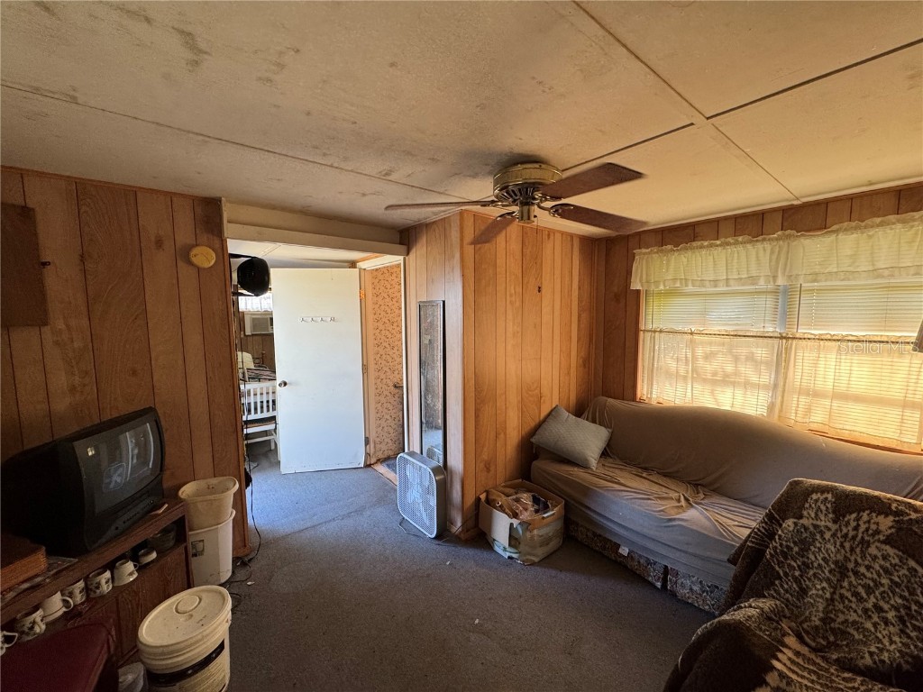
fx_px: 373
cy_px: 346
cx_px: 462
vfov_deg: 85.7
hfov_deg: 102.1
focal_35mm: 14
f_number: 2.2
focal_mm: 2.22
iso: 250
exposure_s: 1/120
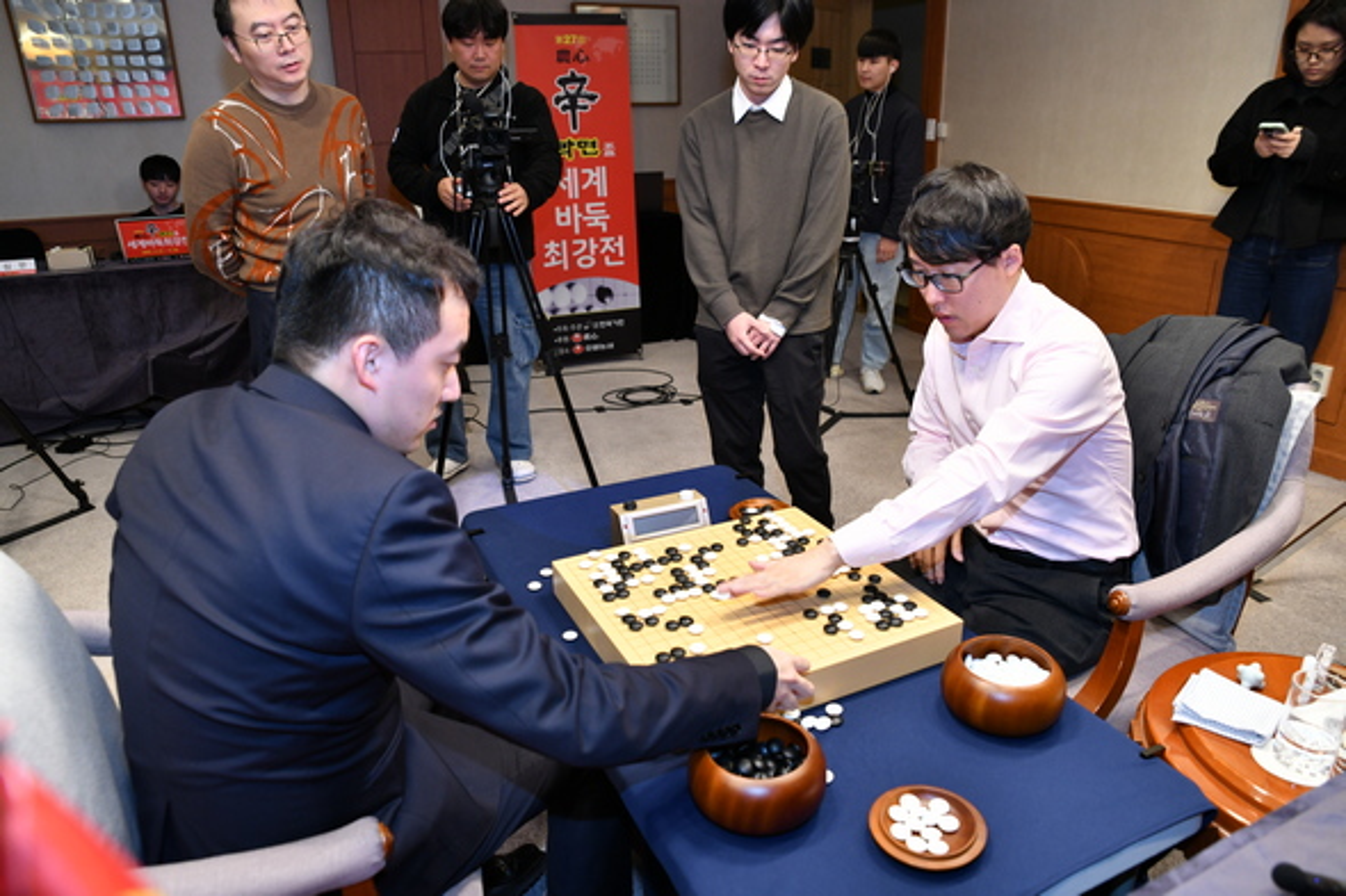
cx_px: 673
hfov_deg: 73.8
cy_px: 448
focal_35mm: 24
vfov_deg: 53.1
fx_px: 897
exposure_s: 1/80
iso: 1000
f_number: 4
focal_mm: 24
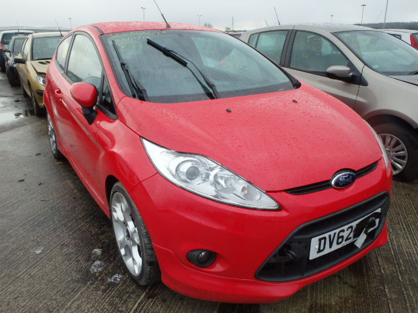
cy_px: 156
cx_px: 209
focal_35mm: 28
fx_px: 338
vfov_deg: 49.7
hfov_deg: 63.4
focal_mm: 5
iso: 125
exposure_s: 1/160
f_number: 3.9
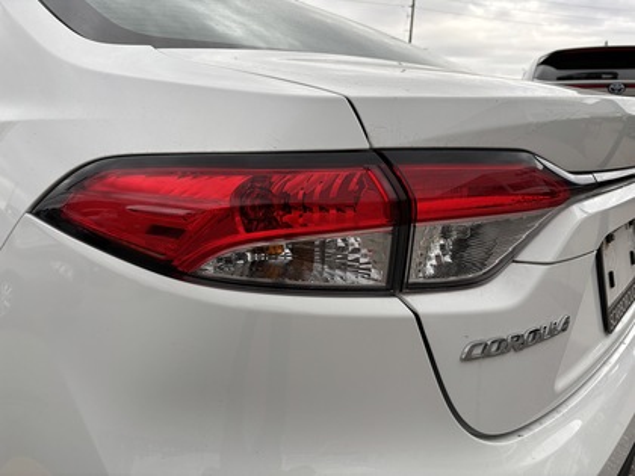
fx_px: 477
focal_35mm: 26
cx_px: 318
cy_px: 238
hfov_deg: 67.3
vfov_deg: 53.1
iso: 50
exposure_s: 1/604
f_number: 1.6
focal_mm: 5.96
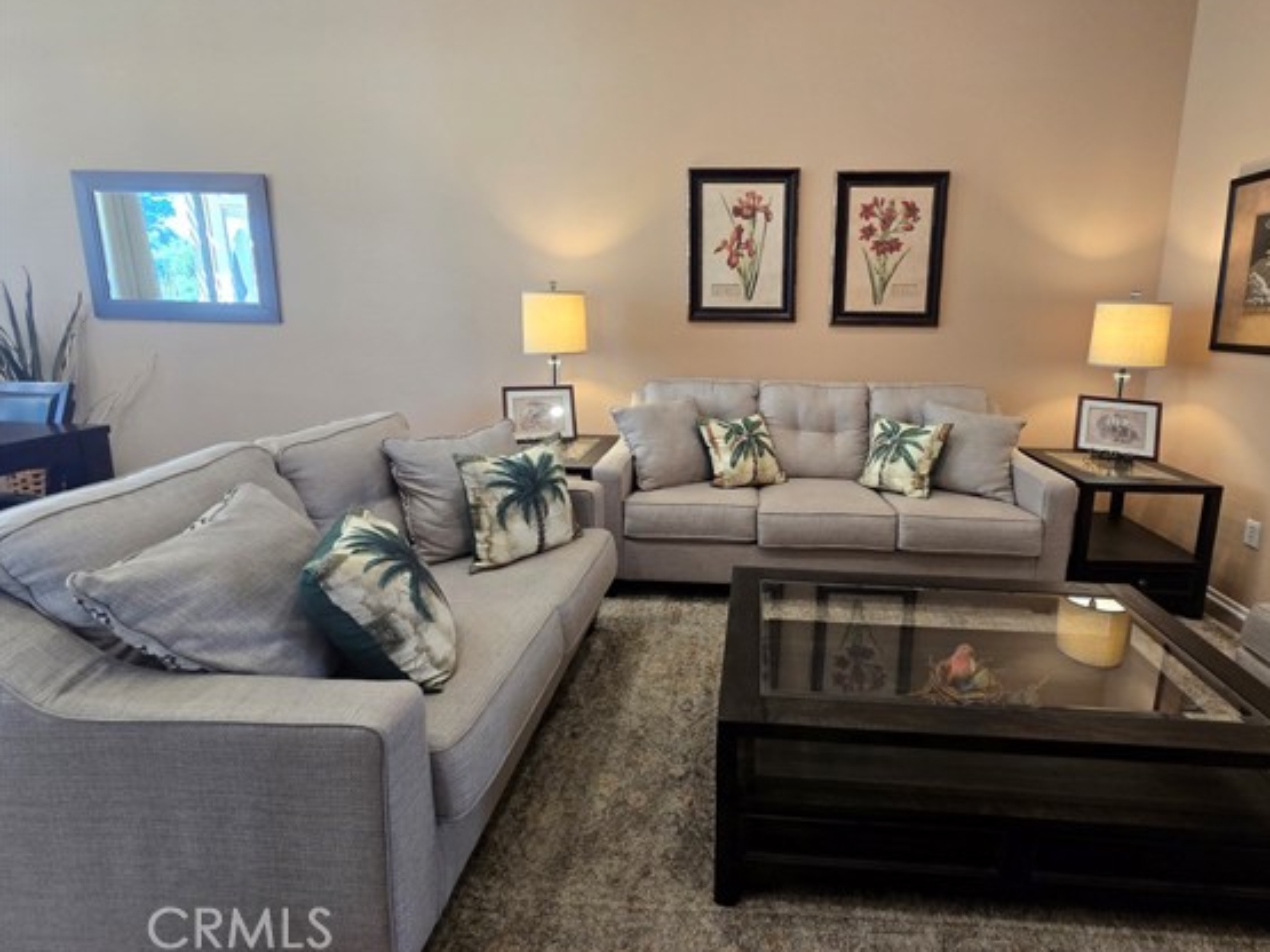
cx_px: 728
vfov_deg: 81.3
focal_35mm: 15
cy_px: 412
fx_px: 550
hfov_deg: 97.5
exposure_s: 1/60
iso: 200
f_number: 2.2
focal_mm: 2.2
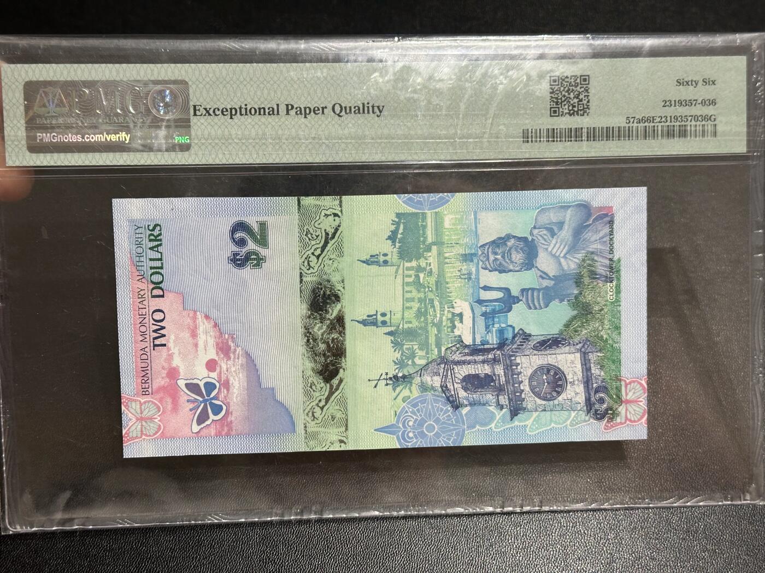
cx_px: 382
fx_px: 1061
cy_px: 286
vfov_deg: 30.3
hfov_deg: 39.7
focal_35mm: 48
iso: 160
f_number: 1.78
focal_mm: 6.86
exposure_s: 1/60
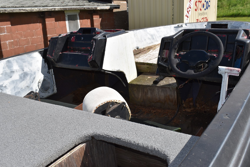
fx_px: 261
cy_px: 84
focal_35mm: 38
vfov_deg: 35.6
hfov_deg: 51.2
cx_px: 125
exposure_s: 1/200
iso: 100
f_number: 10
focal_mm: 25
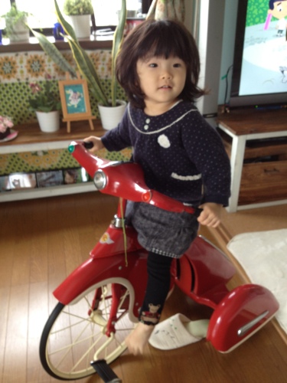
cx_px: 144
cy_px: 192
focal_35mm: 35
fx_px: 387
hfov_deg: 40.7
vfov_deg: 52.6
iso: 80
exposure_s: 1/20
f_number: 2.4
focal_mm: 4.28
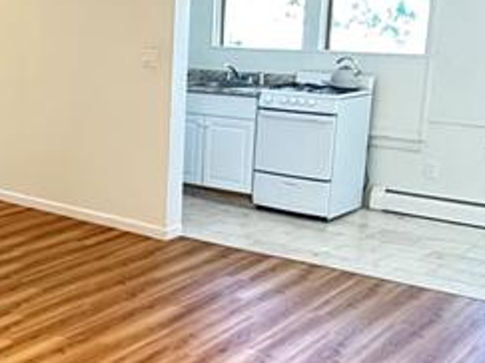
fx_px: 826
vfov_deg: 24.8
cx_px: 46
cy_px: 213
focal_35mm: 59
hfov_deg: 31.2
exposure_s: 1/60
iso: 640
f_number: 2.2
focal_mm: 2.22
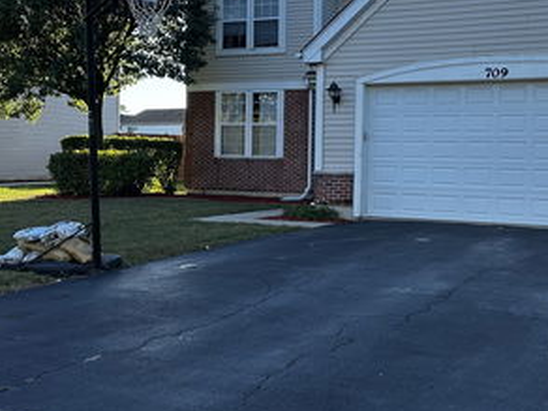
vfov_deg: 30.8
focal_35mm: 47
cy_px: 162
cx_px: 385
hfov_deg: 39.7
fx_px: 744
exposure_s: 1/952
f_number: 1.78
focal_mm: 6.86
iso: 80
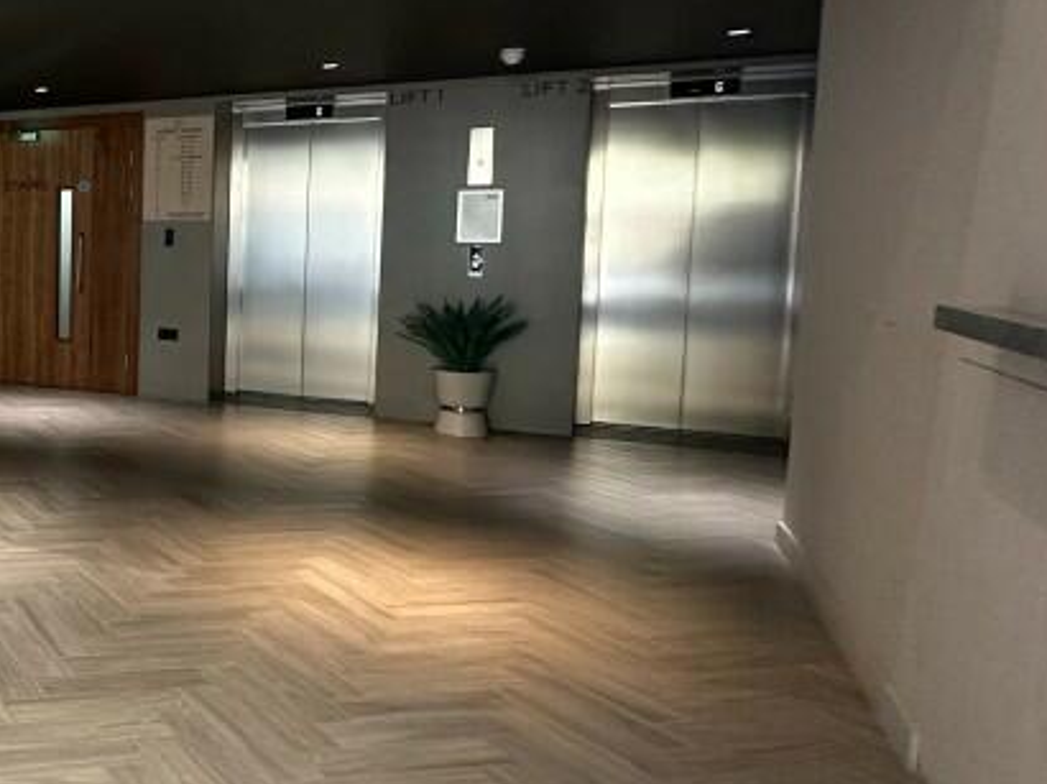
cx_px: -166
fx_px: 1058
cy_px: 314
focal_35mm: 35
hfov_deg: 40.0
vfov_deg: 40.5
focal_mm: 2.22
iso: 320
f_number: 2.2
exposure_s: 1/50
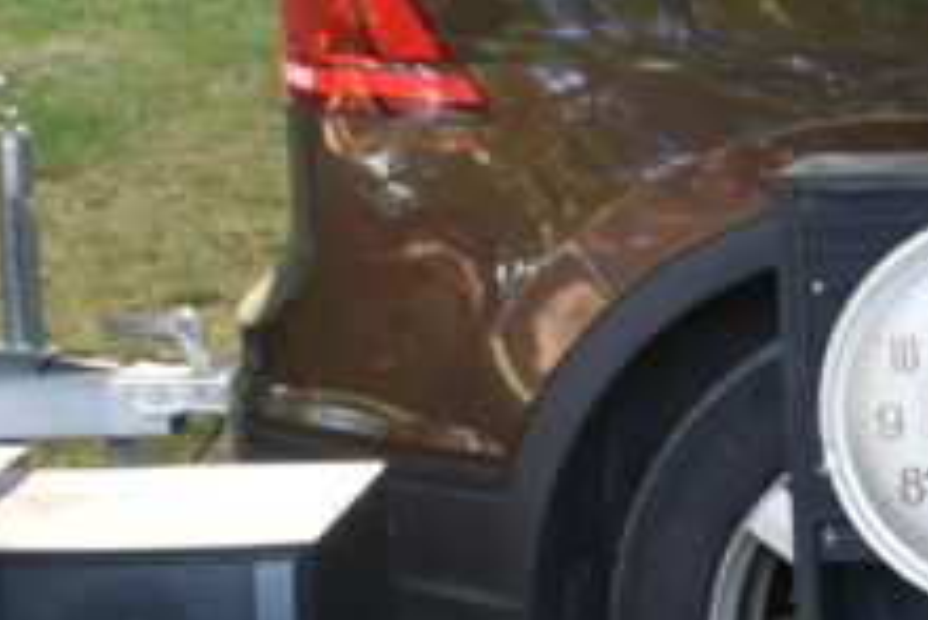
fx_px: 4875
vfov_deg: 7.2
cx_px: 1358
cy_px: 654
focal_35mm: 189
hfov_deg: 10.5
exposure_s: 1/100
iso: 400
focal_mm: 22
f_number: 5
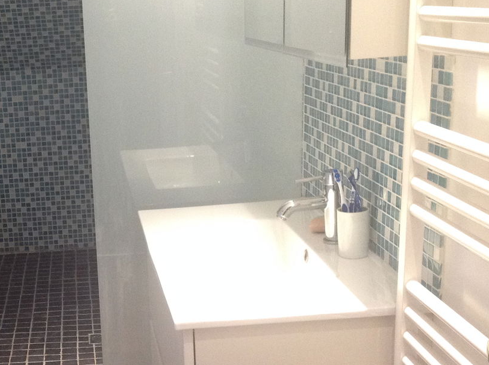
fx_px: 973
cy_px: 254
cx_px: 99
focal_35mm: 69
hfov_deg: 27.6
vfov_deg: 21.1
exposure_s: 1/15
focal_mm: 4.28
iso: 250
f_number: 2.4
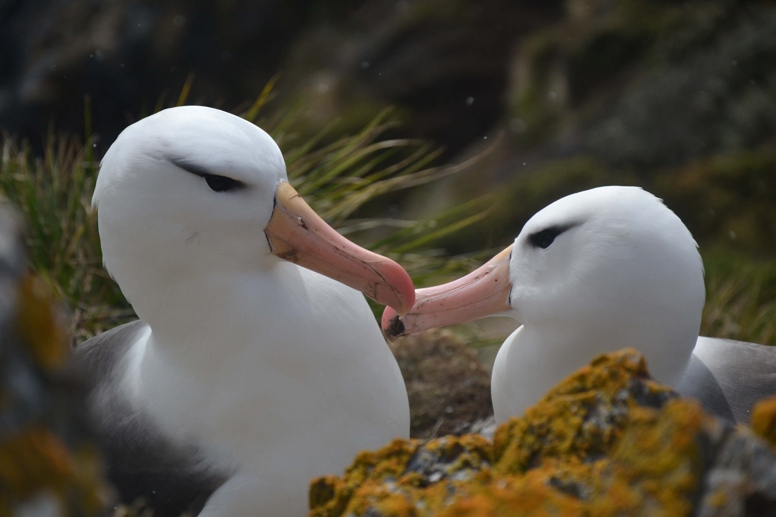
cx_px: 388
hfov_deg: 13.0
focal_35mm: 158
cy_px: 258
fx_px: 3395
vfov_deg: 8.7
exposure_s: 1/1000
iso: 400
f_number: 5.6
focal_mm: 105
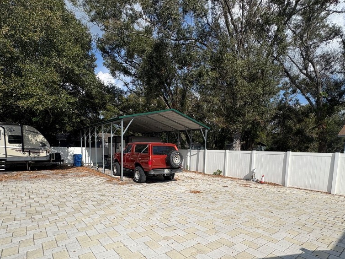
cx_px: 173
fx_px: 189
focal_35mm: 19
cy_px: 167
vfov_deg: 67.3
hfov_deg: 84.7
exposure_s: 1/2415
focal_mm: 2.22
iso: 40
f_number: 2.2
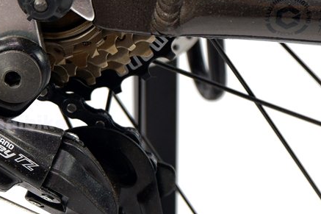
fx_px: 909
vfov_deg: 13.4
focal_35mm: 102
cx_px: 18
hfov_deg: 19.6
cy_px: 125
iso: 200
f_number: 4.2
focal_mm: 22.8
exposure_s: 1/56
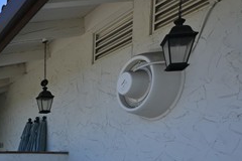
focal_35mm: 48
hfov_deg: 37.2
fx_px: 323
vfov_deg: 25.2
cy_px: 194
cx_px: 5
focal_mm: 12
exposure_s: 1/250
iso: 100
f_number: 5.6
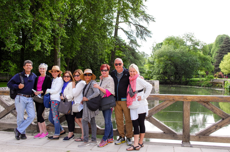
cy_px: 76
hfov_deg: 55.9
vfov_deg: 38.7
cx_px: 115
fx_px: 217
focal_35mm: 34
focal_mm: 23
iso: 100
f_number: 4
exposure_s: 1/320
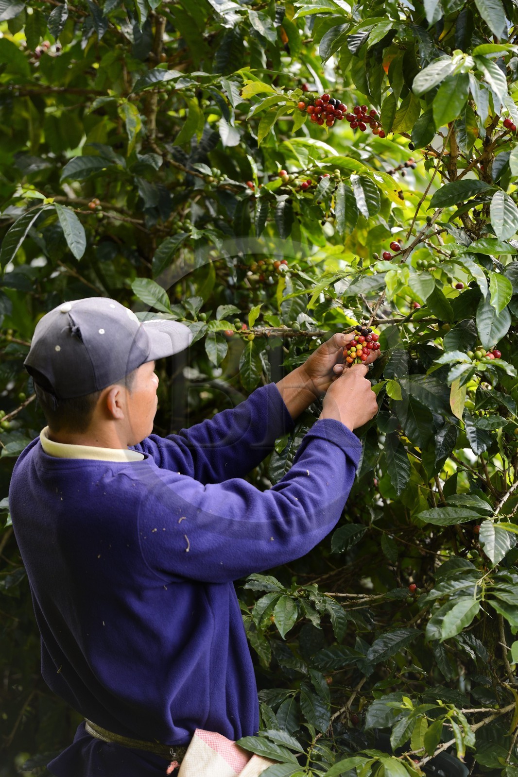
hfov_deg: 7.4
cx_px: 259
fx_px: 3994
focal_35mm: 185
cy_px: 388
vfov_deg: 11.1
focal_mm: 185
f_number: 3.2
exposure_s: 1/160
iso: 400
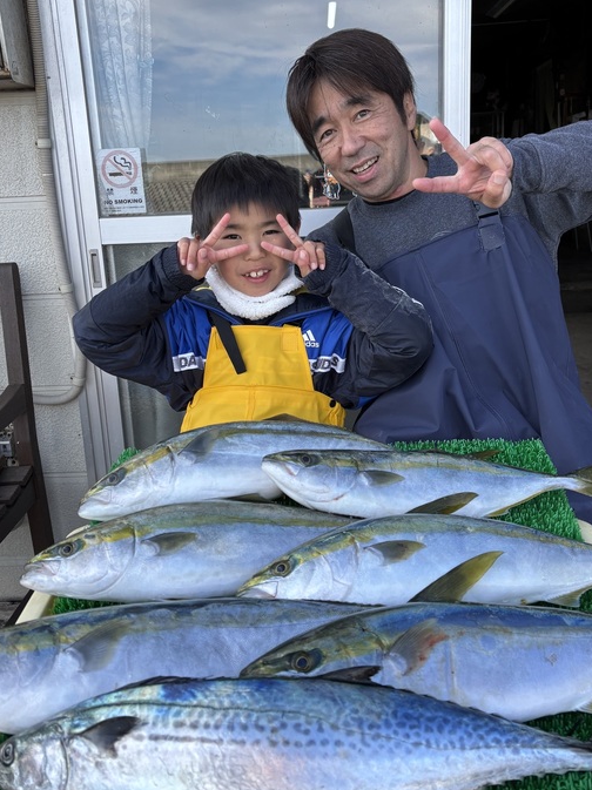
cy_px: 379
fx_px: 753
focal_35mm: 33
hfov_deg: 42.9
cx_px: 296
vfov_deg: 55.4
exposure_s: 1/702
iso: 50
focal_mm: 5.96
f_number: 1.6
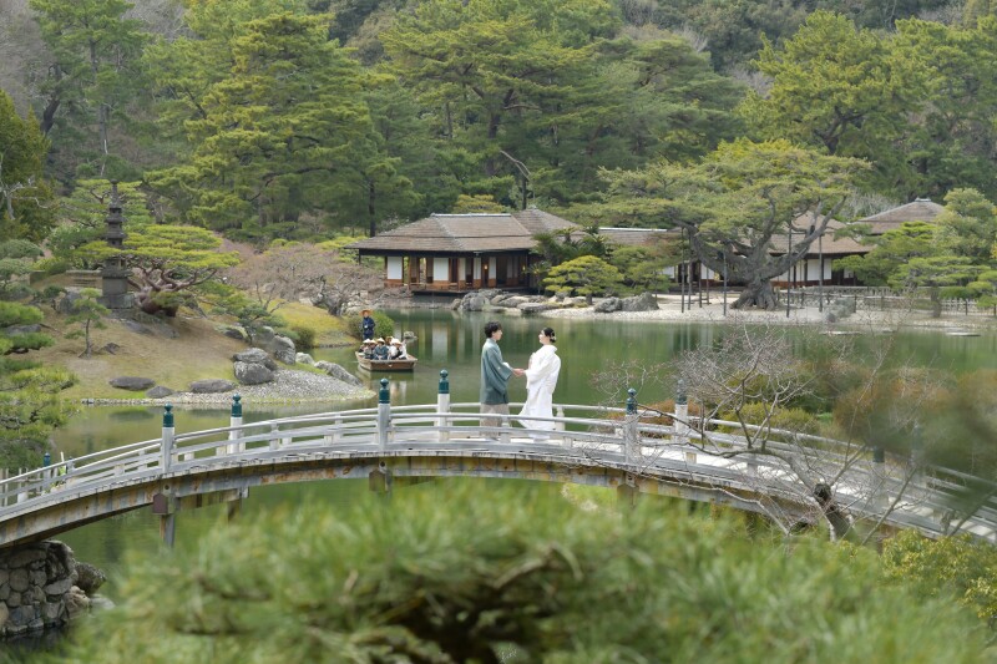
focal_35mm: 105
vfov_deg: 13.0
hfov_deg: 19.5
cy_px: 332
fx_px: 2907
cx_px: 498
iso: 250
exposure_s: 1/400
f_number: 6.3
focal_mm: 105
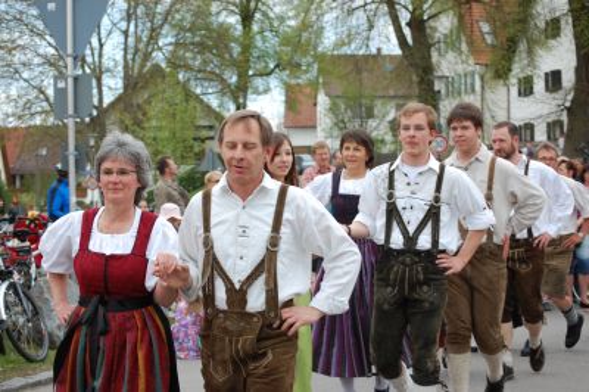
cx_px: 294
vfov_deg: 16.5
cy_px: 196
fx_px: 1349
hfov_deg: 24.6
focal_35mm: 82
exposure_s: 1/200
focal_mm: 55
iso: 200
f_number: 7.1
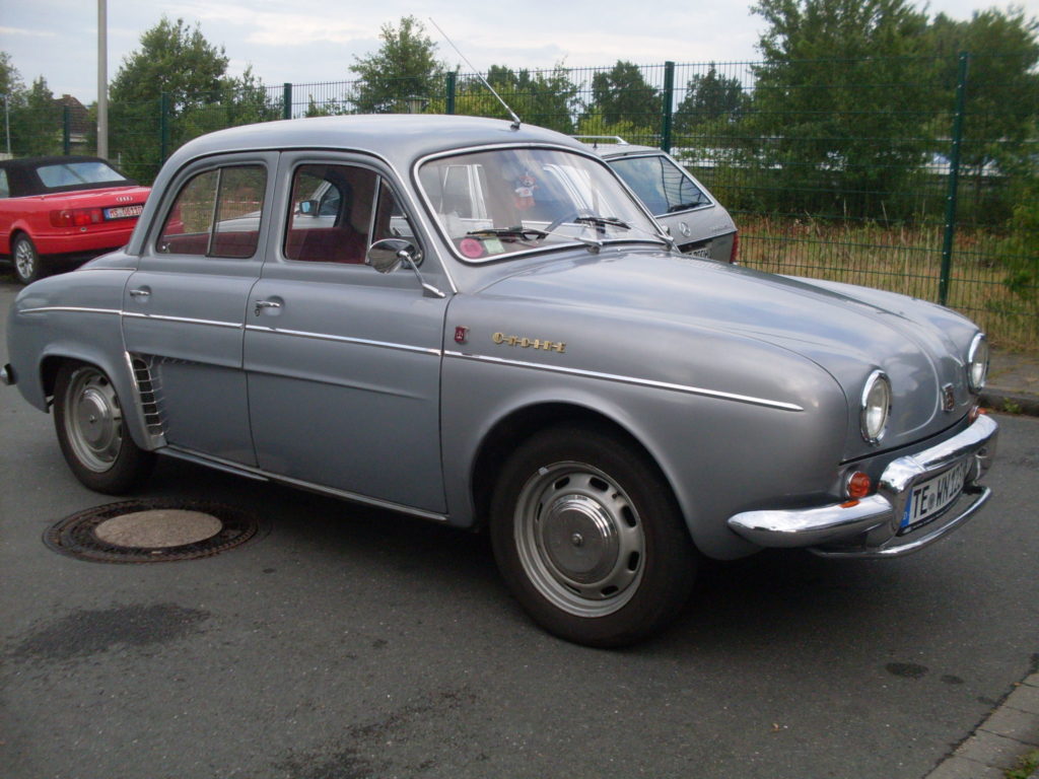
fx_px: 1141
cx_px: 520
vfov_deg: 37.7
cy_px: 390
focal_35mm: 38
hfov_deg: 49.0
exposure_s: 1/250
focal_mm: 6.3
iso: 80
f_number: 2.8
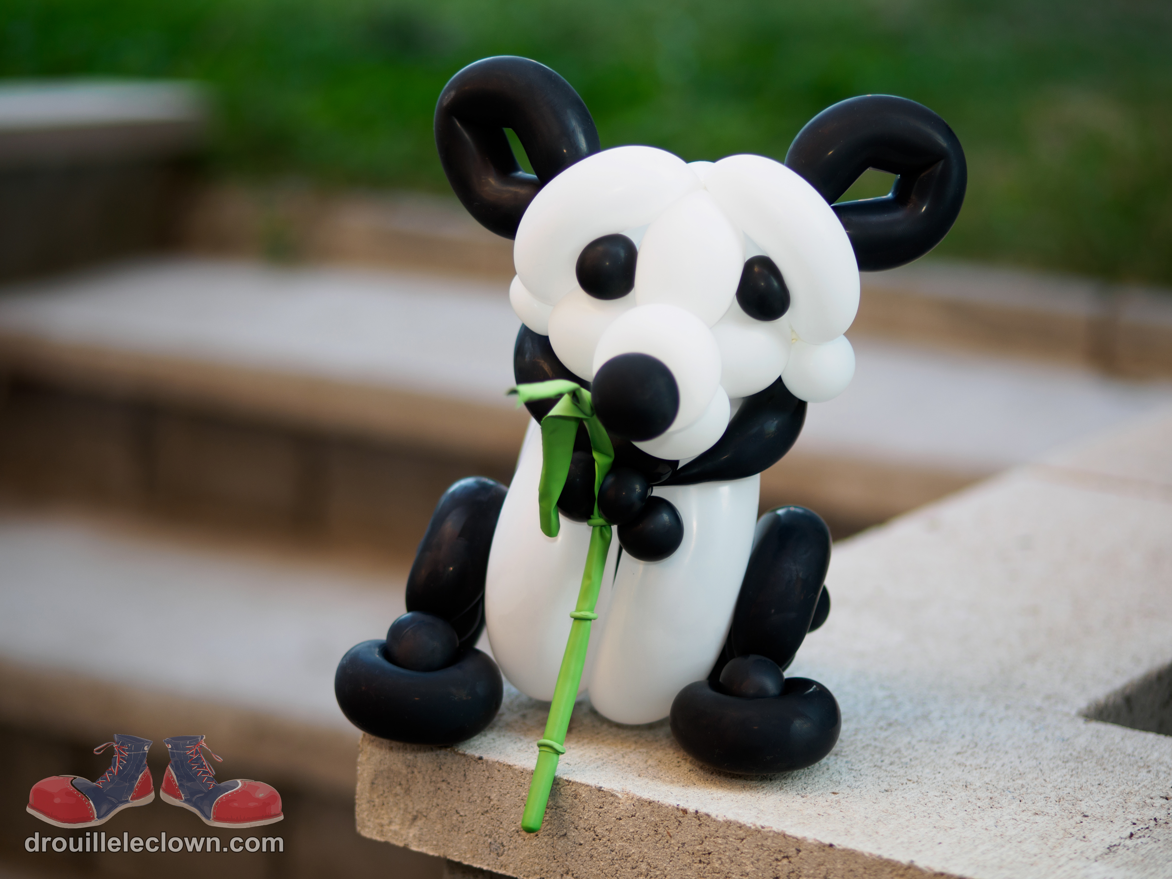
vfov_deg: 17.2
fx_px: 2912
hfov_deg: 22.8
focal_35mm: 86
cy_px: 440
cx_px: 586
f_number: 1.7
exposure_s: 1/180
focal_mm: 43
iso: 100
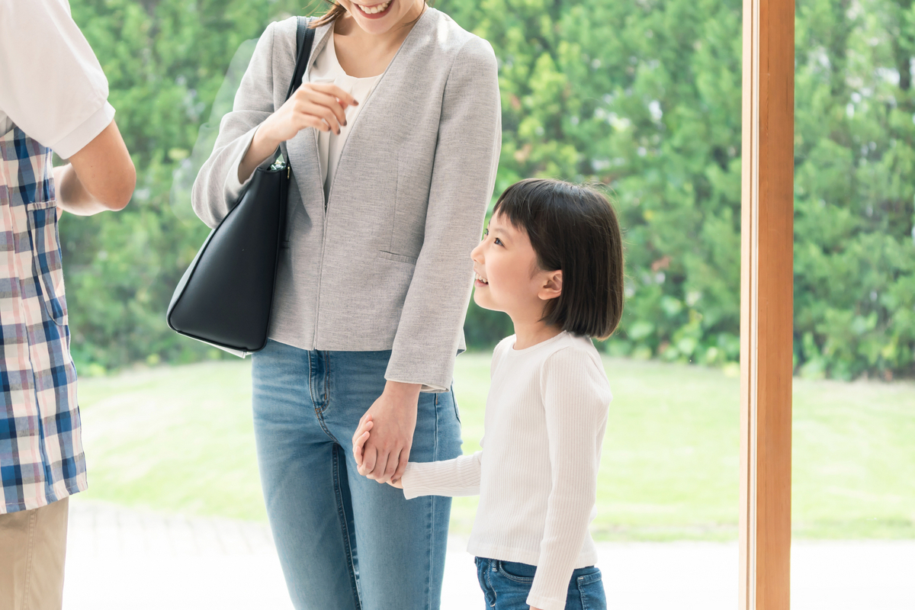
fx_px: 2669
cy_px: 305
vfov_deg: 13.0
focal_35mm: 105
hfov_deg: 19.5
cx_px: 458
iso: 125
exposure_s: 1/160
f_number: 4
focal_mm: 70
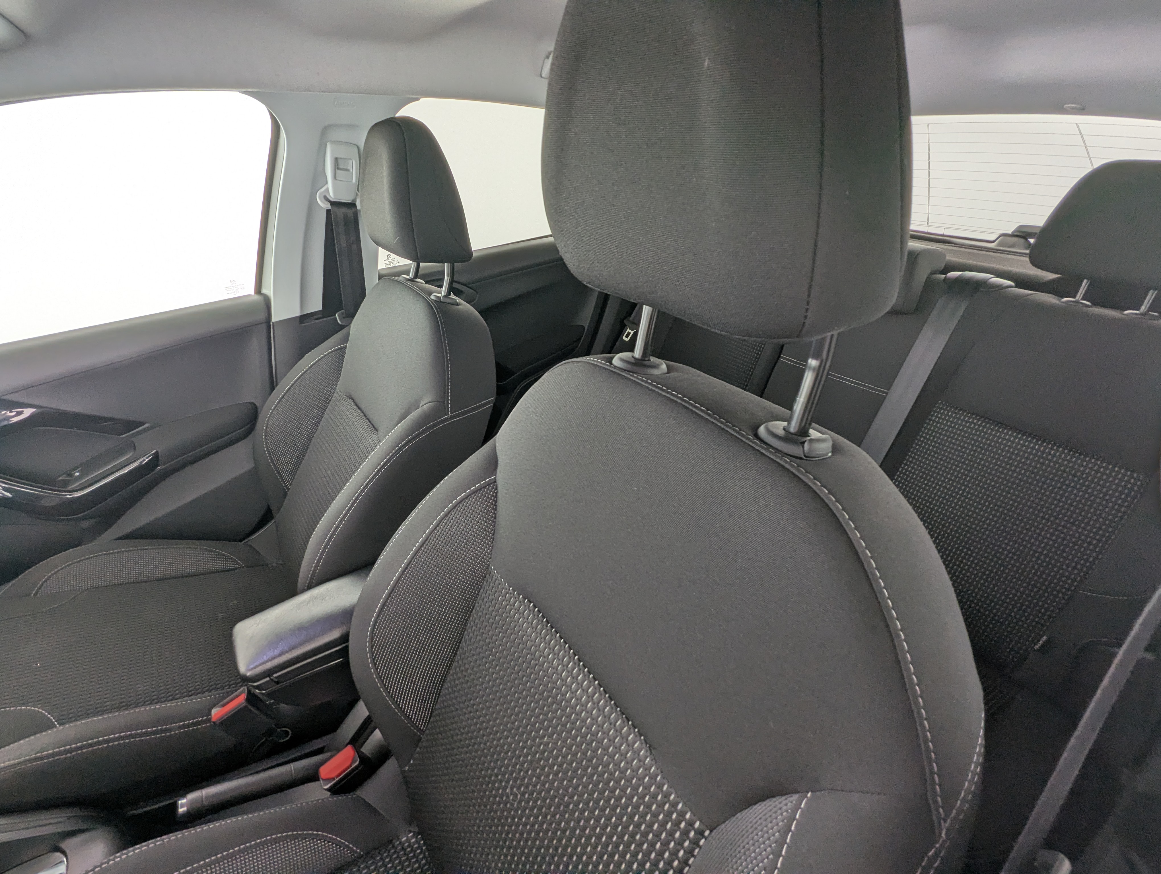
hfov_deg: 94.4
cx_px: 580
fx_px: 537
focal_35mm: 16
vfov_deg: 78.2
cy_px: 437
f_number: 2.2
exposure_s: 1/23.8
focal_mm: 2.35
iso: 35
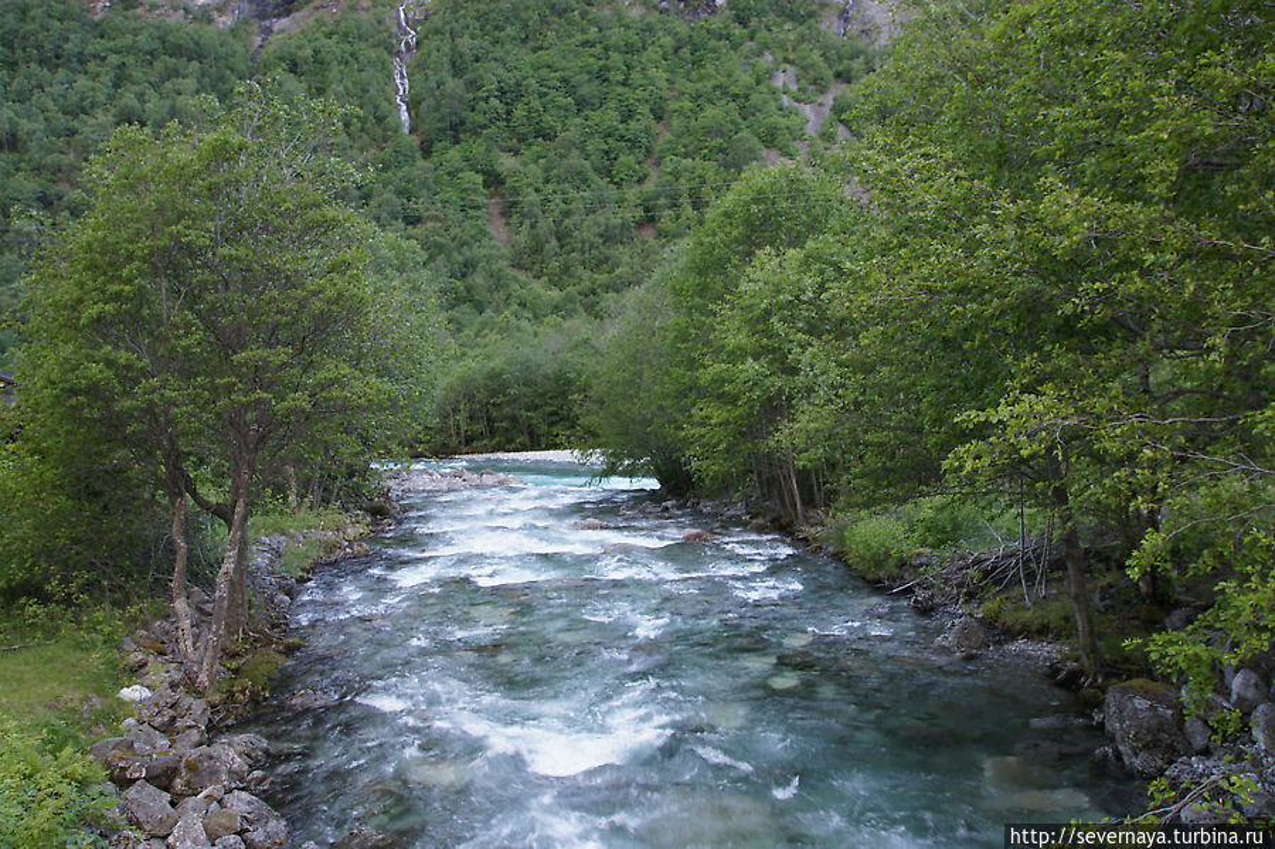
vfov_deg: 43.6
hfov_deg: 62.0
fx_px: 1062
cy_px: 424
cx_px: 638
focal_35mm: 30
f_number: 5.6
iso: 200
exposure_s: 1/15
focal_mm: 20
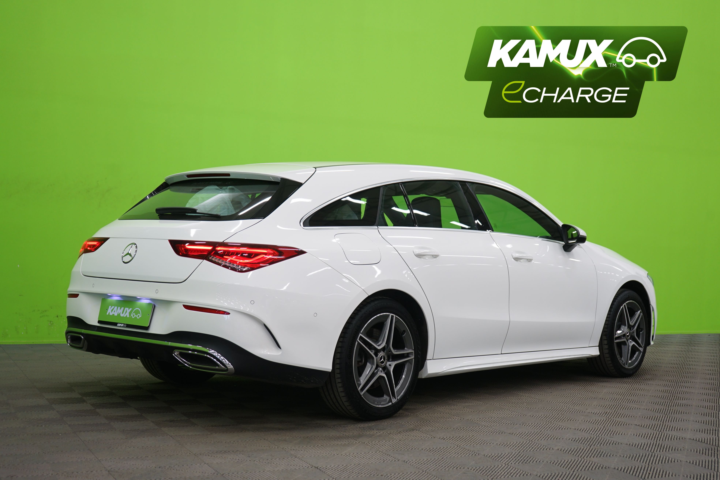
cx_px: 360
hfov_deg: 41.9
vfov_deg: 28.6
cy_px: 240
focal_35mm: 47
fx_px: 940
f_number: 4.5
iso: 400
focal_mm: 47
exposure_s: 1/13
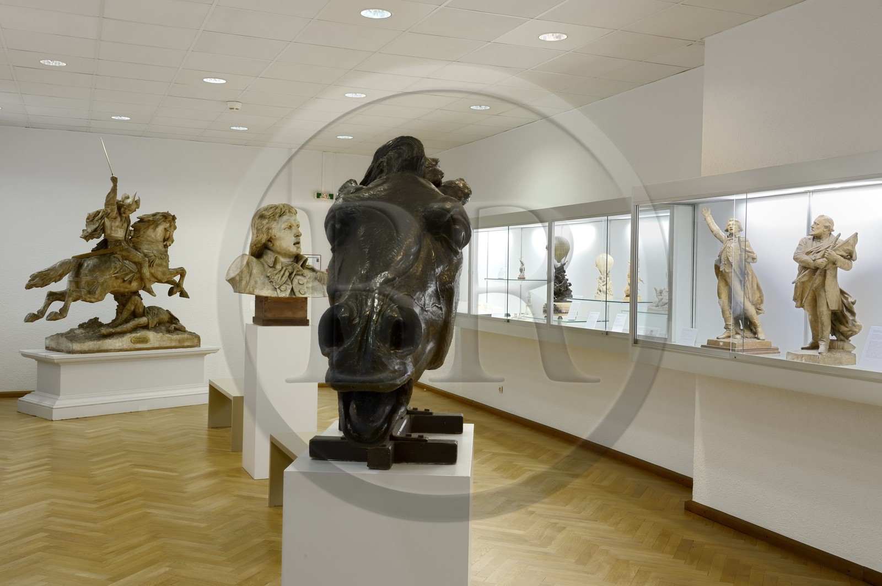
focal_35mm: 35
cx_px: 441
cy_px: 293
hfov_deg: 54.5
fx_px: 857
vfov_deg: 37.8
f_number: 16
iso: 200
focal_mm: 35
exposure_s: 1
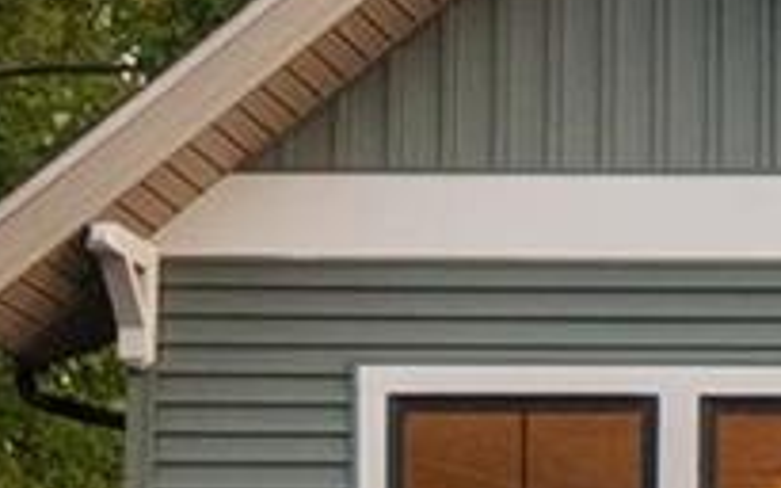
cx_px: 1970
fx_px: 5426
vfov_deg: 5.1
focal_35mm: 255
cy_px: 934
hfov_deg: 7.6
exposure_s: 1/10
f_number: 8
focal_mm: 16
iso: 400
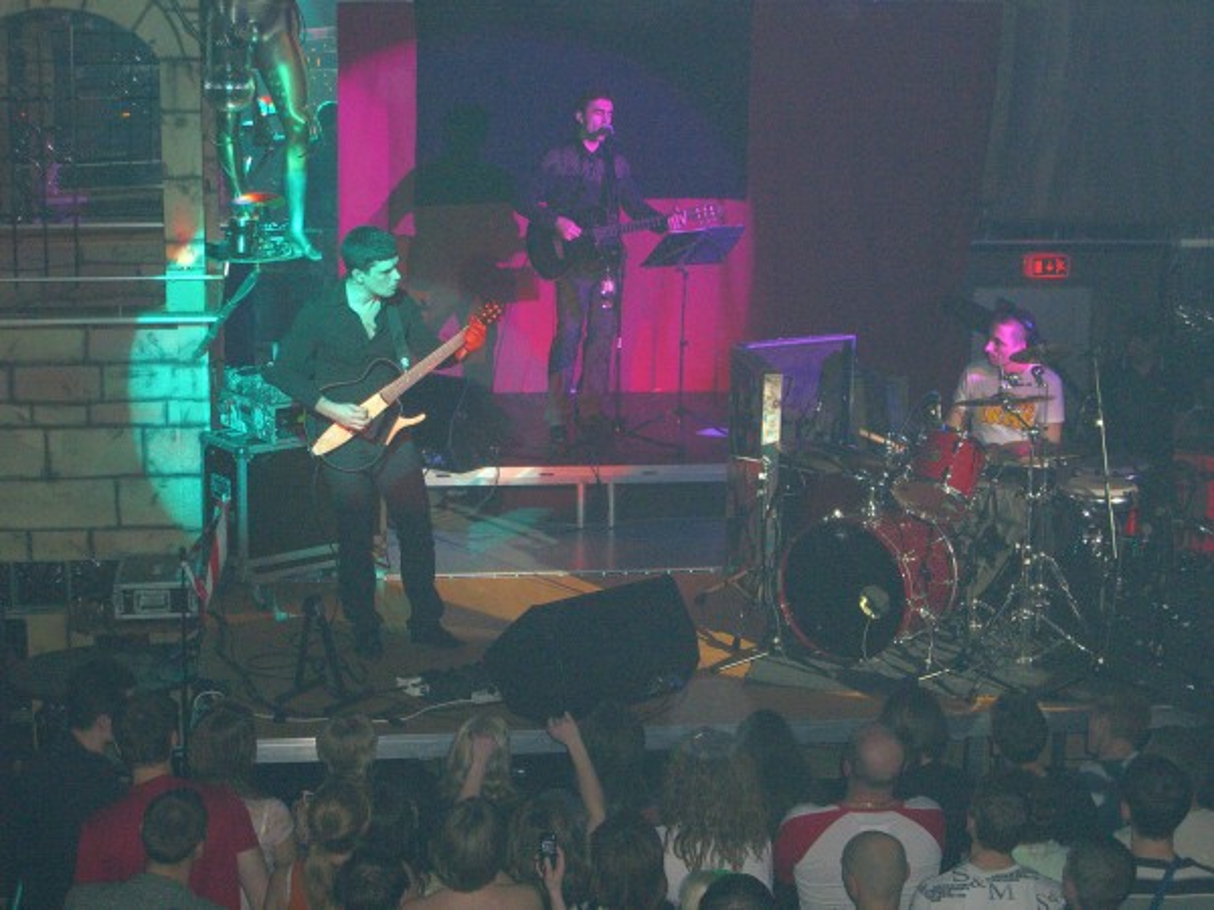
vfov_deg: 21.6
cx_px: 607
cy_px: 455
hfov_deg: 28.6
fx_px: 2385
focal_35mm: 68
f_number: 4
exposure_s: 1/60
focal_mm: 14.2
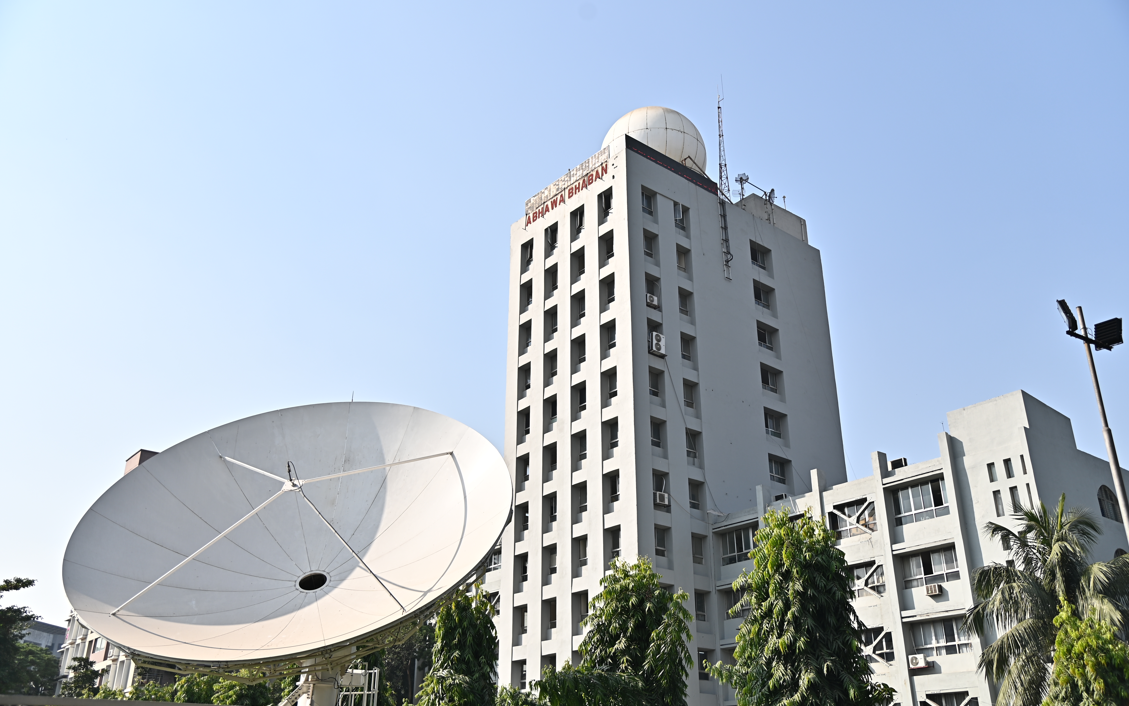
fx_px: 985
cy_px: 351
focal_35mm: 32
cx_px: 569
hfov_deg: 59.7
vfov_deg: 39.4
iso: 100
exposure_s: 1/800
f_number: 4
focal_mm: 31
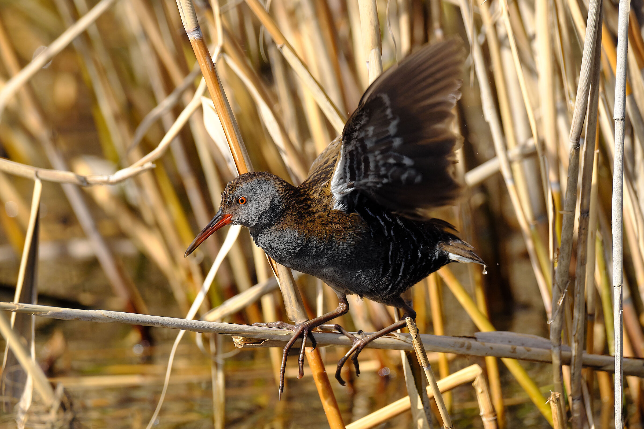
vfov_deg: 2.8
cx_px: 322
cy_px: 214
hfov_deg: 4.3
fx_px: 8675
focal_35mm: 485
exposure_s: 1/1000
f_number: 6.4
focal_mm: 323.2
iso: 640
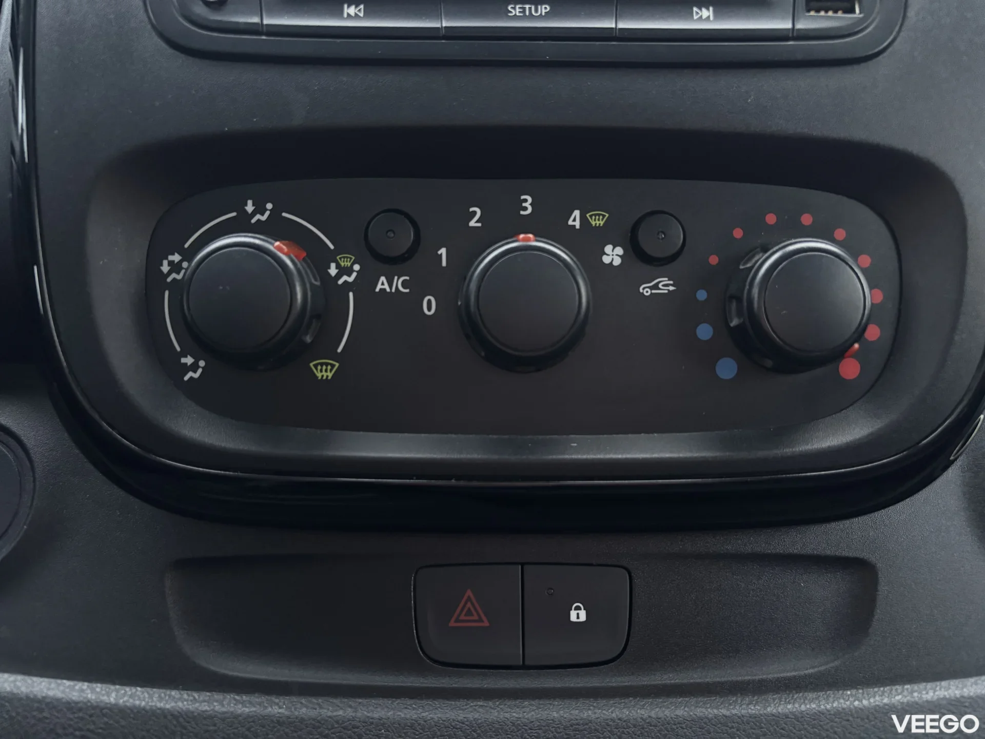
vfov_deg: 53.1
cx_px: 492
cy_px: 370
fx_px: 740
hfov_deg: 67.3
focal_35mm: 26
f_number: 1.6
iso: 500
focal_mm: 5.96
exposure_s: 1/44
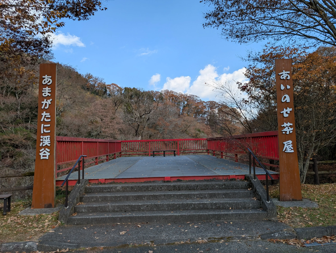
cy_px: 126
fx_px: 233
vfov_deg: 56.9
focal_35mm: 24
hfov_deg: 71.5
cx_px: 168
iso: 21
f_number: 1.68
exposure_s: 1/763
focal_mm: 6.9
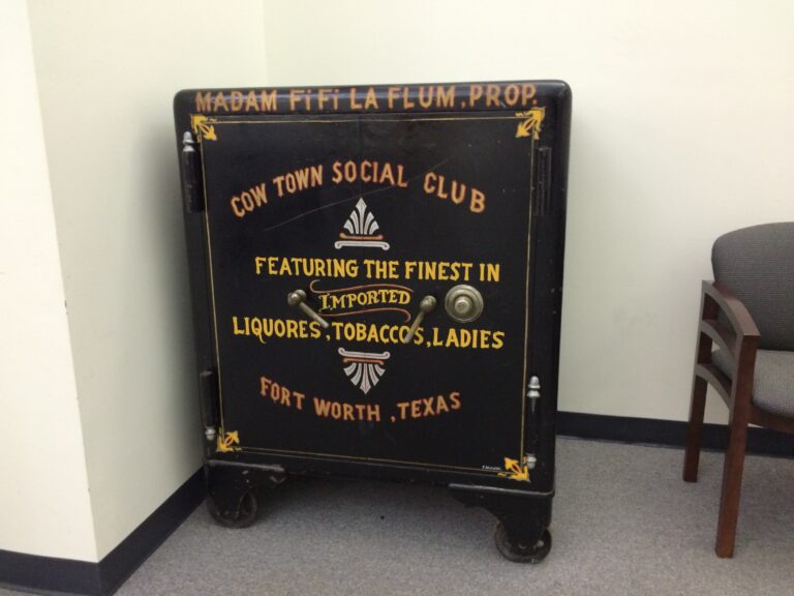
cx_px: 397
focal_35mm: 29
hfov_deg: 61.7
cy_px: 298
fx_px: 665
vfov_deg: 48.2
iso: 200
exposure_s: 1/30
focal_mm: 4.15
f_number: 2.2
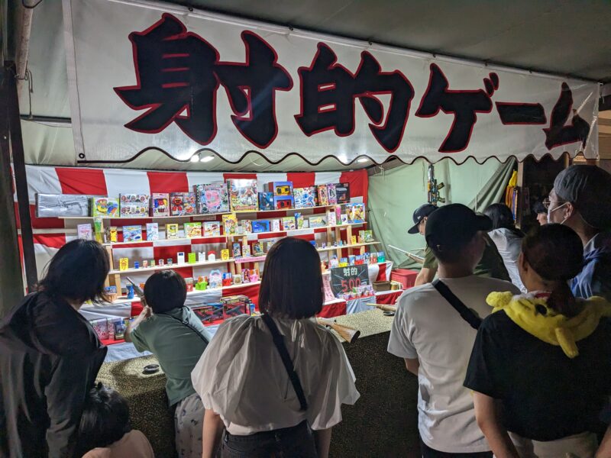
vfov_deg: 51.4
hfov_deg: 65.3
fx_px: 477
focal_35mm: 27
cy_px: 229
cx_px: 306
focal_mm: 4.38
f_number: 1.73
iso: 123
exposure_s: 1/120
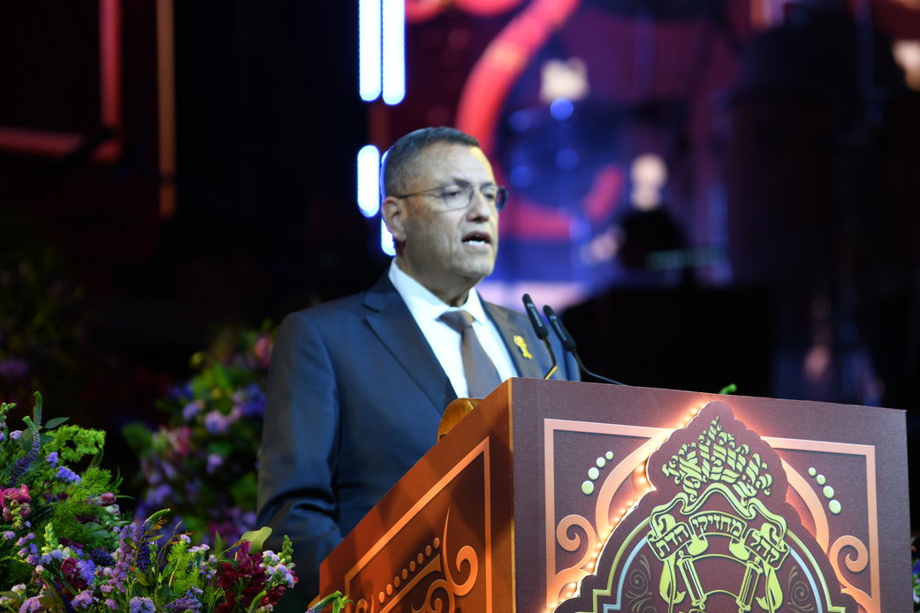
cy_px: 266
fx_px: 6874
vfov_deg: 5.1
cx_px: 596
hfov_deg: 7.7
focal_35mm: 269
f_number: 2.8
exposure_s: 1/80
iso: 125
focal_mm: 200
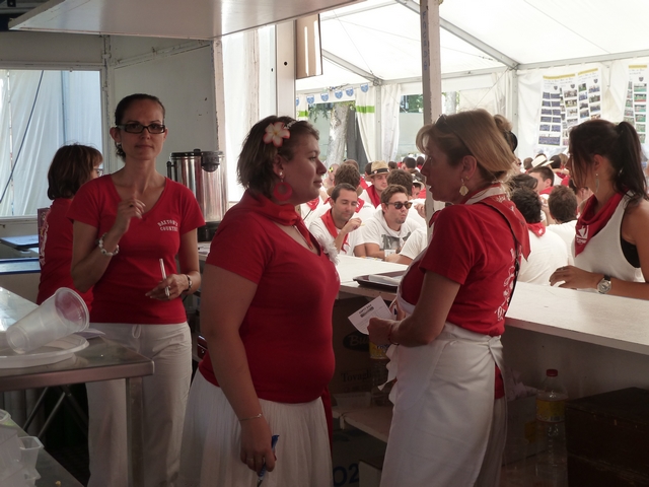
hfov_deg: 34.9
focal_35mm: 55
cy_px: 244
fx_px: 1031
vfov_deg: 26.6
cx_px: 324
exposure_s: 1/60
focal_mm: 9.1
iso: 125
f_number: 3.9
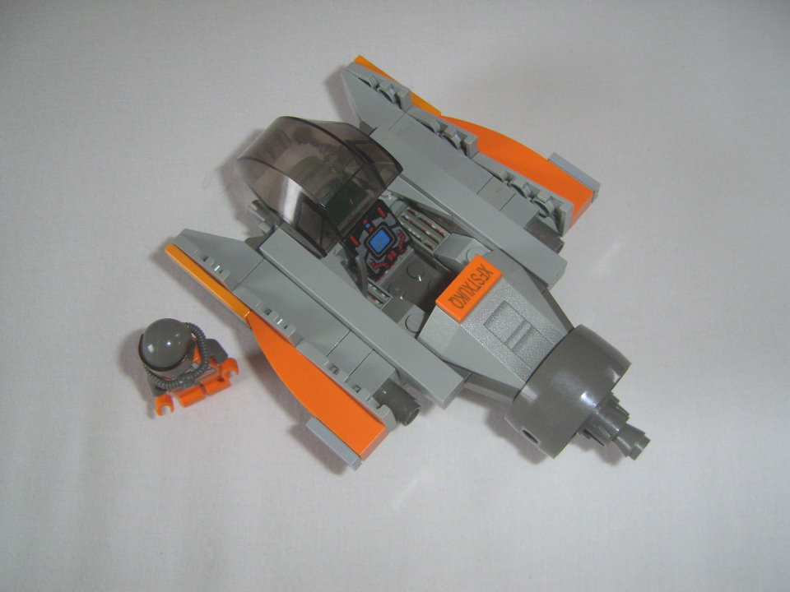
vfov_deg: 37.7
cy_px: 296
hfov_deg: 49.0
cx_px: 395
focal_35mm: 38
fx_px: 867
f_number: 2.8
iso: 100
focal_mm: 7.8
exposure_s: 1/30
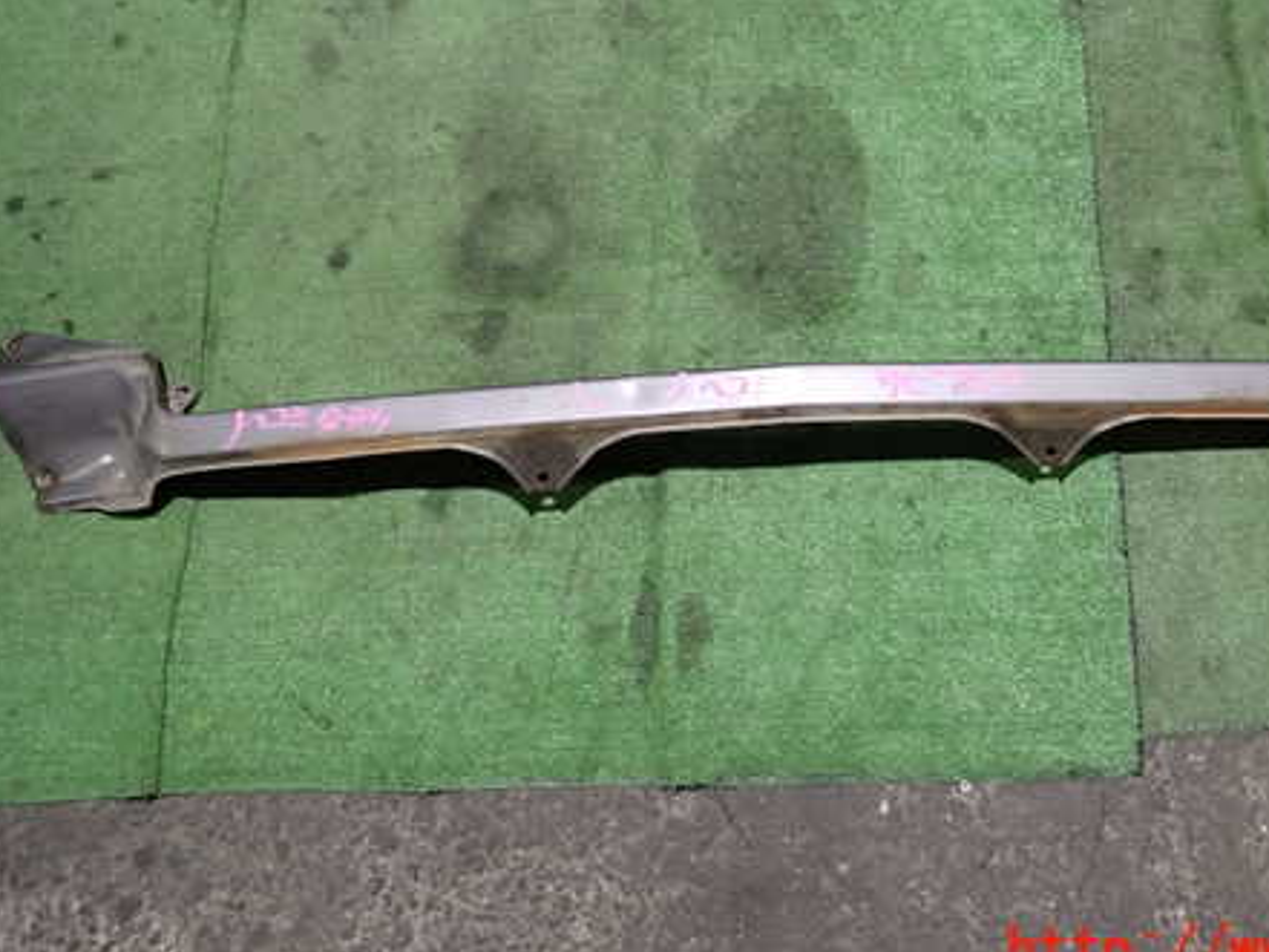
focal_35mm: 34
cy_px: 342
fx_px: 1247
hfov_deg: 53.3
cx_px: 794
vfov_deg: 41.4
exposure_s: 1/30
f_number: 2
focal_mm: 4.5
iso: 400
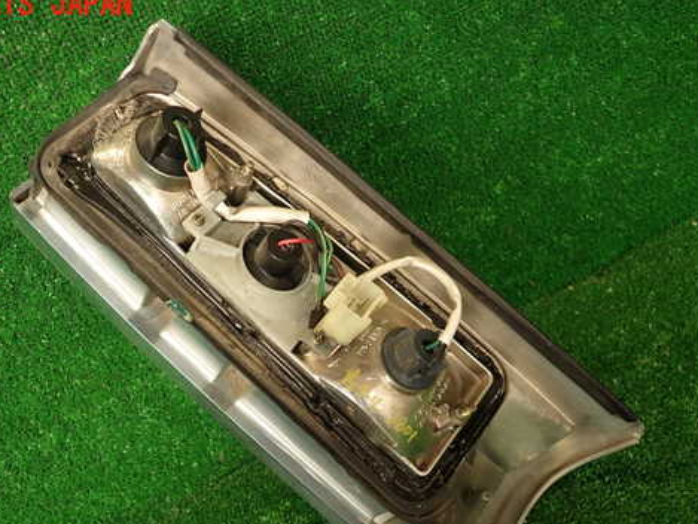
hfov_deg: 56.7
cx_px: 308
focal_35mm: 32
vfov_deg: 43.9
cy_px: 322
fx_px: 645
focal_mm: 4.5
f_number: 2
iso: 125
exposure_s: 1/60
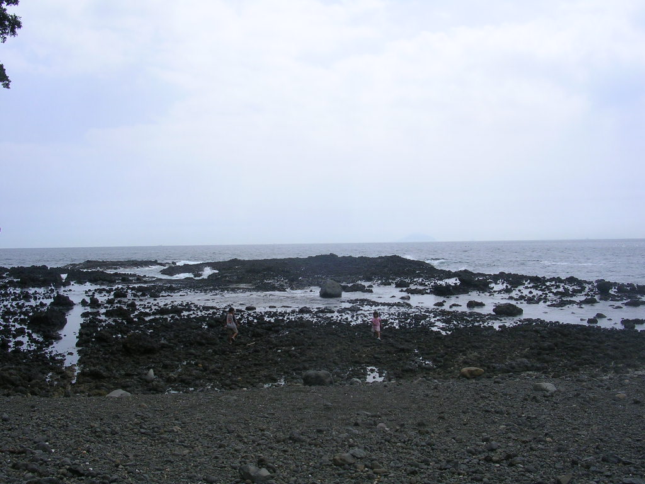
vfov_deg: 37.7
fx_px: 708
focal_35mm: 38
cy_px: 242
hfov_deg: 49.0
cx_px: 322
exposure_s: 1/511
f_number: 5.6
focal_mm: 5.8
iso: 50
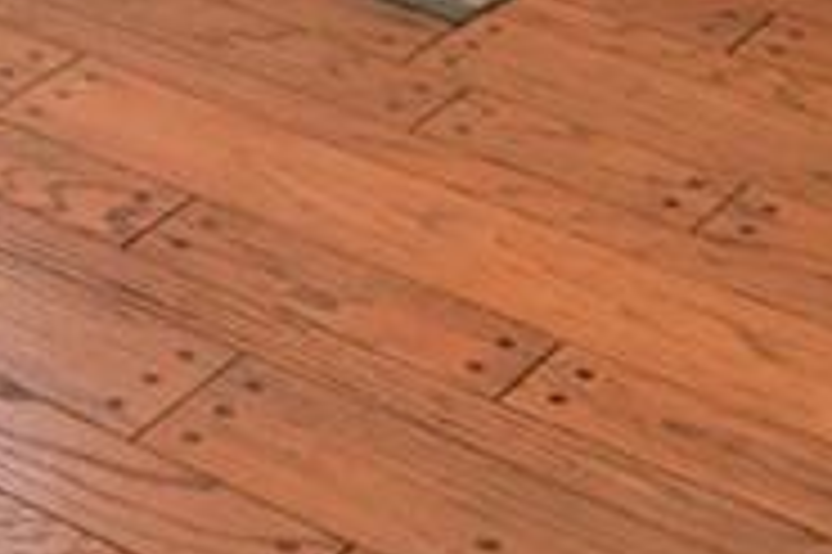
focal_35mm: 133
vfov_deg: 8.9
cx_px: -202
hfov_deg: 14.8
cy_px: -923
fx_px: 3071
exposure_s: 1/160
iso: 1000
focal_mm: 24
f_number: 4
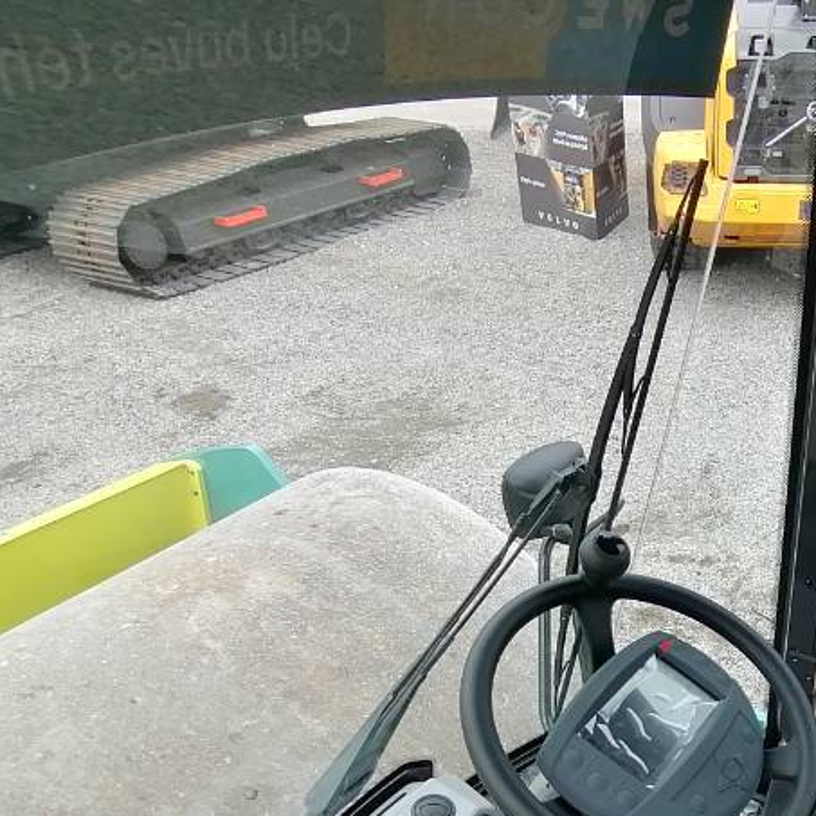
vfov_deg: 46.3
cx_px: 762
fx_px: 907
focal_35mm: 34
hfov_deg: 43.5
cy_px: 634
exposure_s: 1/327
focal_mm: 2.7
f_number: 2.4
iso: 50
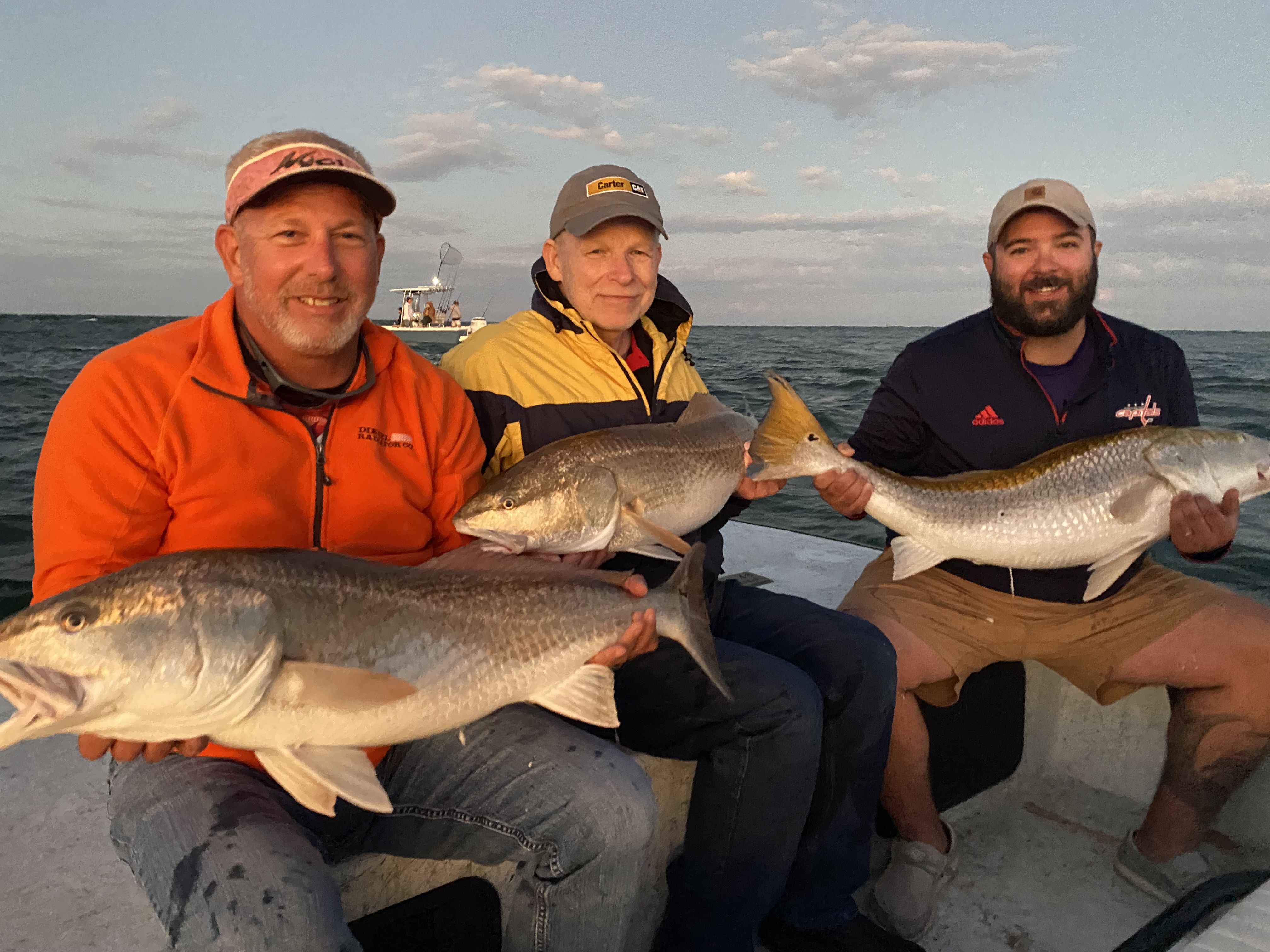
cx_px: 635
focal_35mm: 26
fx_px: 954
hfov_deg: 67.3
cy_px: 476
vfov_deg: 53.1
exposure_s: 1/30
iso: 1000
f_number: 1.8
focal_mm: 4.25
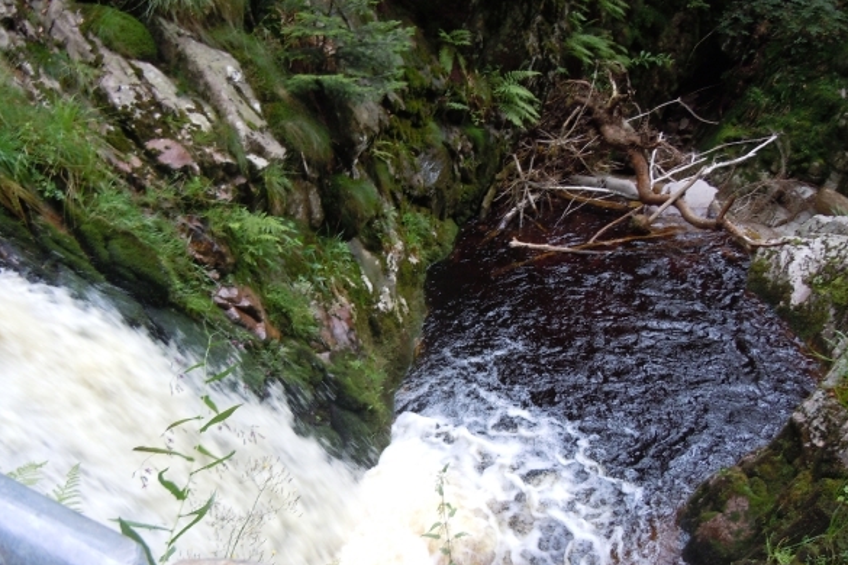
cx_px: 417
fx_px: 754
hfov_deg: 58.7
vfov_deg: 41.0
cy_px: 325
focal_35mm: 32
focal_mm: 5.4
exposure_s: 1/60
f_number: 3.5
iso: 160
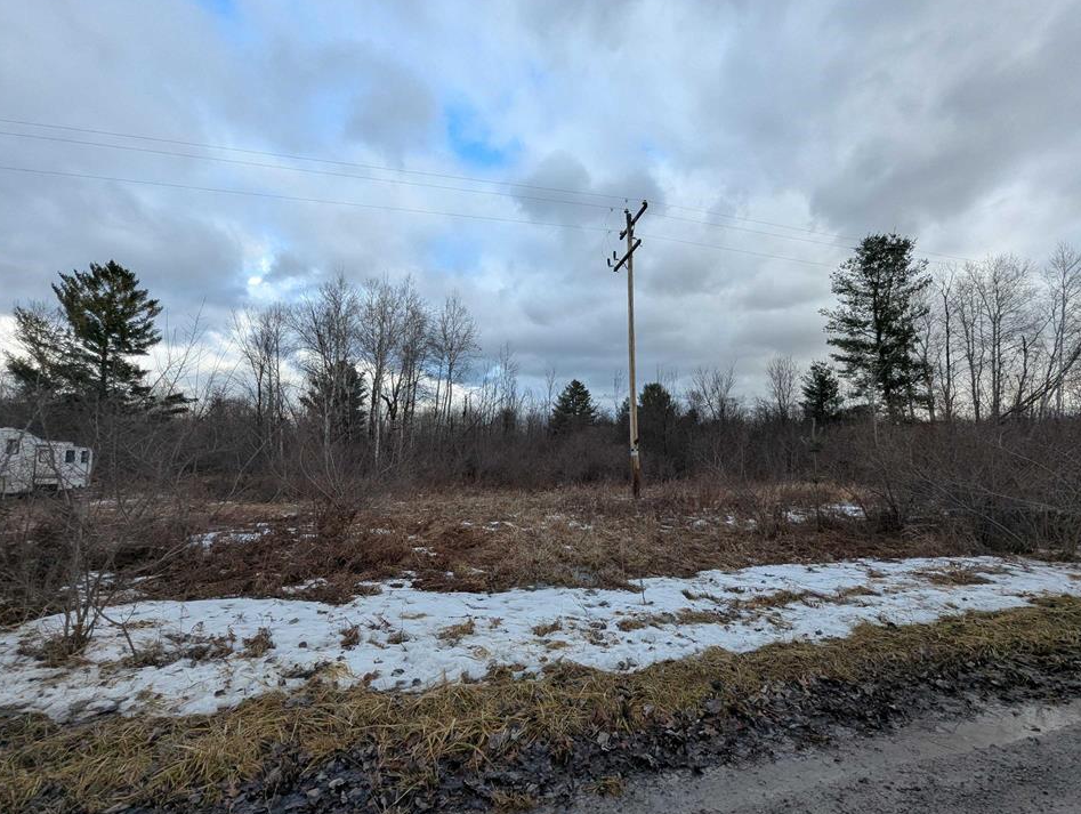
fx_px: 438
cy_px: 425
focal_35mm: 14
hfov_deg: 101.9
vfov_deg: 85.8
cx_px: 571
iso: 50
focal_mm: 1.95
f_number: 2.2
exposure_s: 1/549
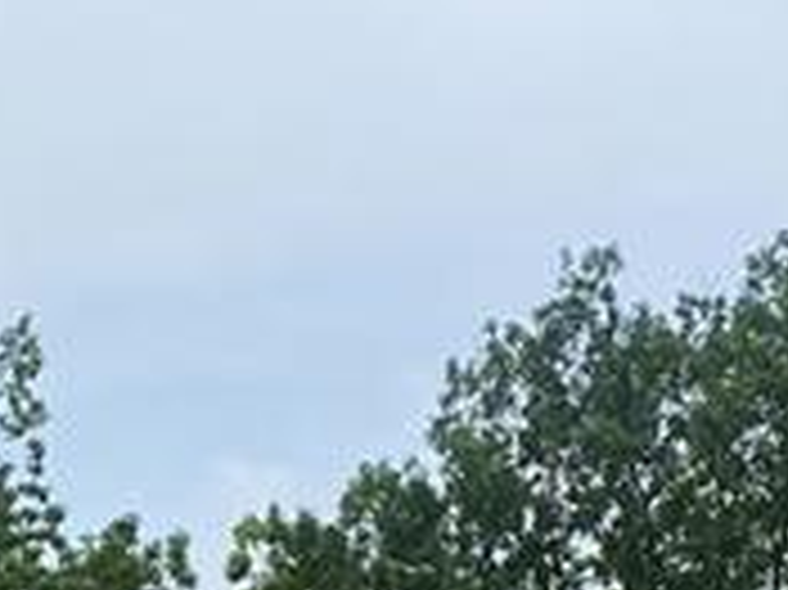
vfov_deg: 8.7
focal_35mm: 152
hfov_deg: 12.7
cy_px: 1527
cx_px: -176
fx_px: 3458
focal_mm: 4.25
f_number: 1.8
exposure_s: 1/2817
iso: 32
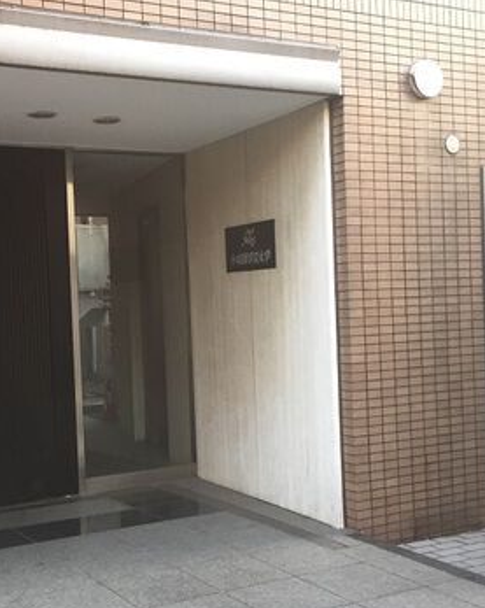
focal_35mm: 49
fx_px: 880
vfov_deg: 38.1
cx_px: 156
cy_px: 324
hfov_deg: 30.5
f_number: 2.2
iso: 32
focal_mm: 4.15
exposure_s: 1/40
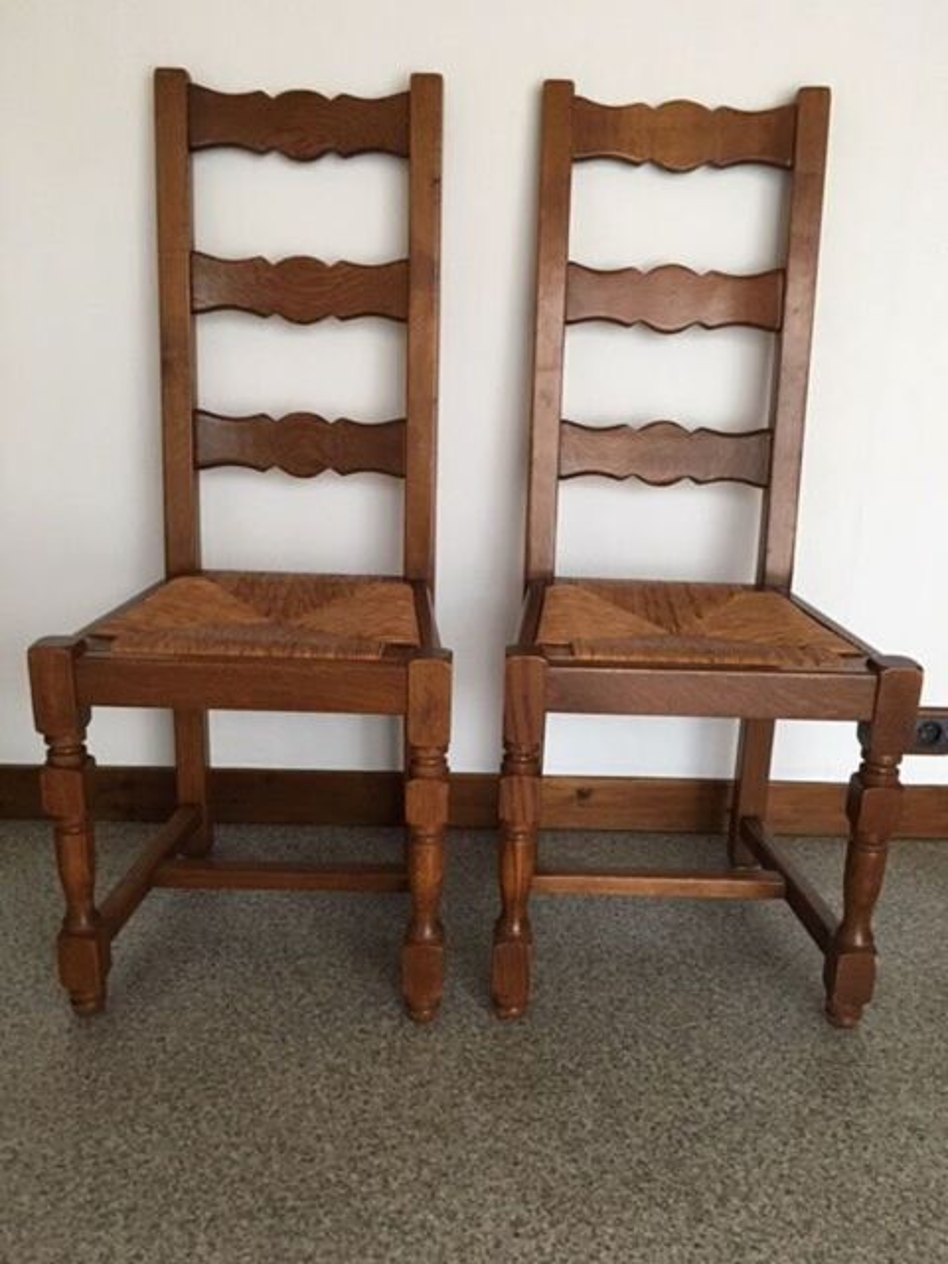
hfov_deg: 48.2
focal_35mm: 29
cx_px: 474
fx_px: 1059
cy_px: 632
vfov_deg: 61.7
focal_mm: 4.15
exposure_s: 1/33
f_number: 2.2
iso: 160
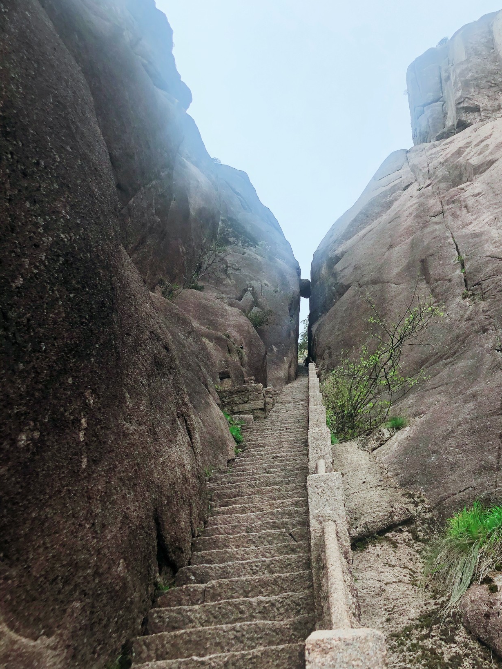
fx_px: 677
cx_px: 312
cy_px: 294
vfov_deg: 52.5
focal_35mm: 35
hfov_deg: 40.4
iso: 20
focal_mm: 3.99
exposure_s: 1/1116
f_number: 1.8
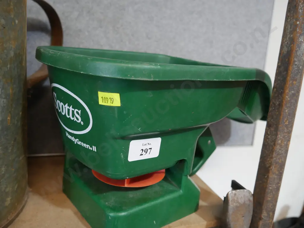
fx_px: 264
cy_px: 114
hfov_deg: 59.9
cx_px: 152
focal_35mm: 30
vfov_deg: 46.8
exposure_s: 1/60
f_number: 3.6
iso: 800
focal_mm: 15
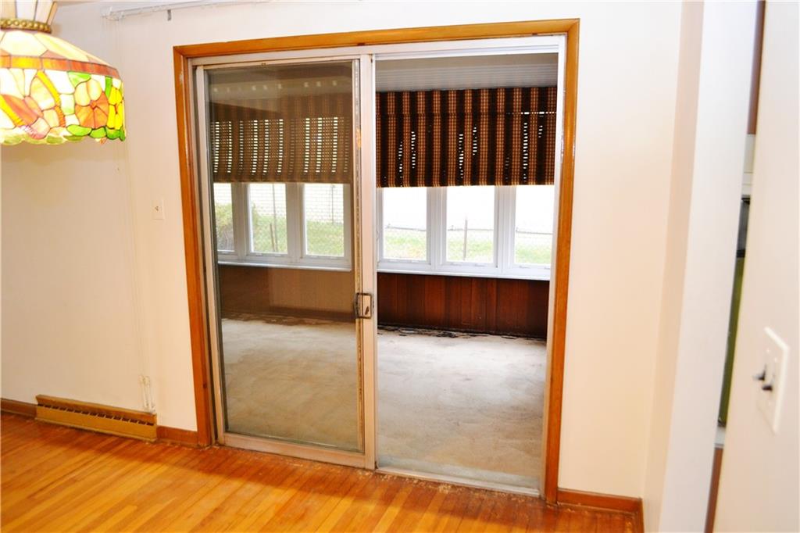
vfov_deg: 47.9
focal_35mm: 27
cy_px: 266
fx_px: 600
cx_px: 400
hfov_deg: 67.4
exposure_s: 1/60
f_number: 3.5
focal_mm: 18
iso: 720
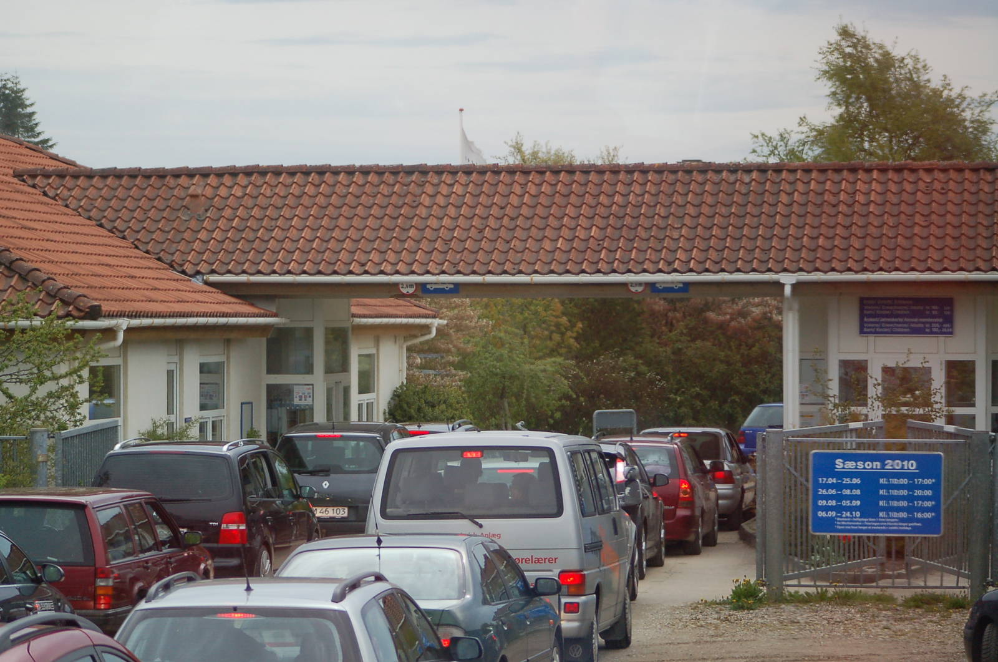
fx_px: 4234
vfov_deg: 8.9
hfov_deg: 13.4
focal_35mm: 153
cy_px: 331
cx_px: 499
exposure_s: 1/500
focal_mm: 102
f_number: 4.8
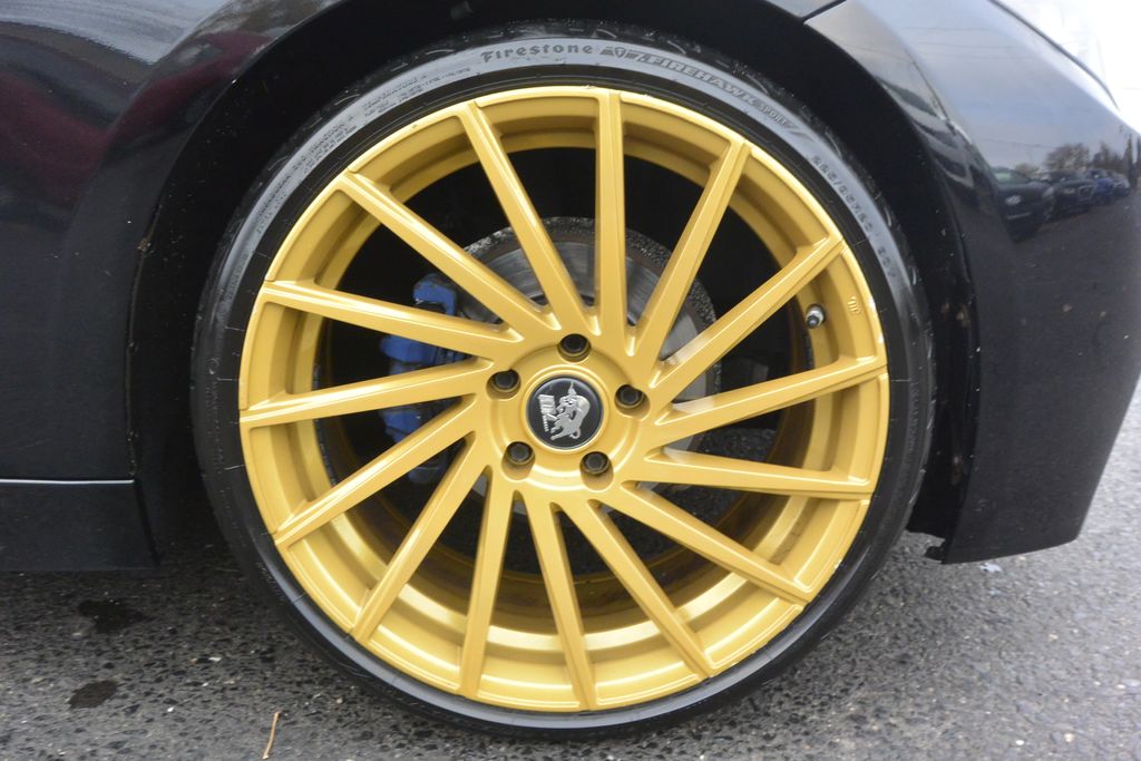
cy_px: 380
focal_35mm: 28
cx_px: 570
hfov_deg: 65.5
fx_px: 888
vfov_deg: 46.4
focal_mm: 10.7
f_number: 3.5
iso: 560
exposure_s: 1/60
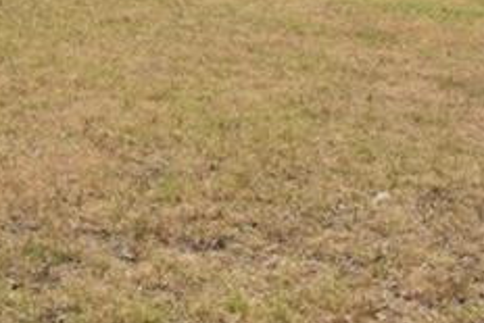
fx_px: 1426
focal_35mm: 106
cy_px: -66
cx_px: -148
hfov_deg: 18.0
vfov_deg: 12.6
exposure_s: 1/250
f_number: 8
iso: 100
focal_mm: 24
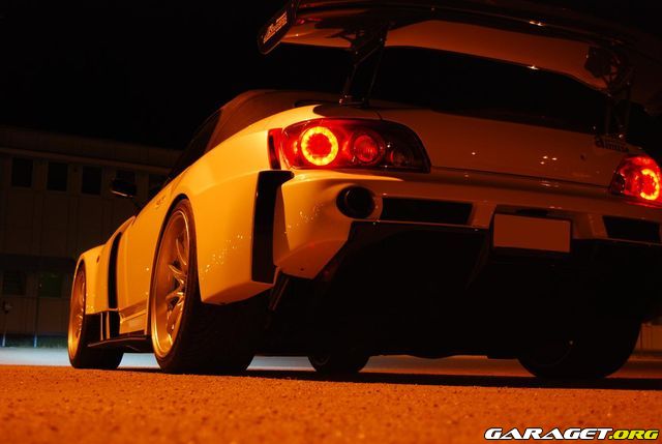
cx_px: 331
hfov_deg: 38.8
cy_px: 222
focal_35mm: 51
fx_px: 939
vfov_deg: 26.6
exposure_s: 1/2.5
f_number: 4.5
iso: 400
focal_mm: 34
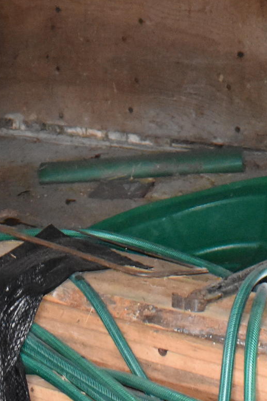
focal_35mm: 104
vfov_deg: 18.4
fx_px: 1157
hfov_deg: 13.1
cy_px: -110
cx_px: 229
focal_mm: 18
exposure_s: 1/60
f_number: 3.5
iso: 4000
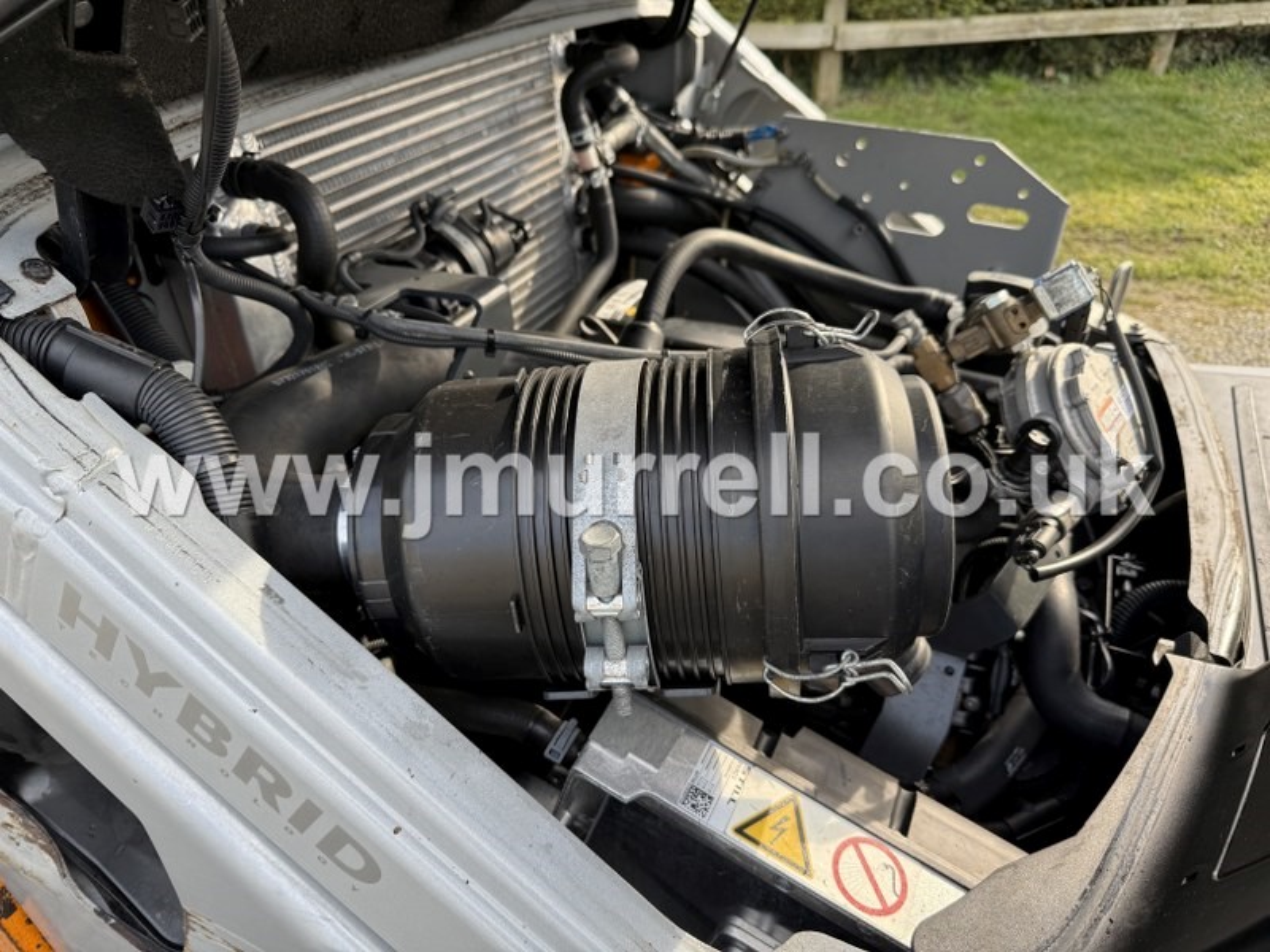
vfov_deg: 56.8
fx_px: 881
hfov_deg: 71.6
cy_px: 476
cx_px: 635
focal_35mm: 24
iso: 80
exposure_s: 1/387
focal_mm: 6.76
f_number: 1.78
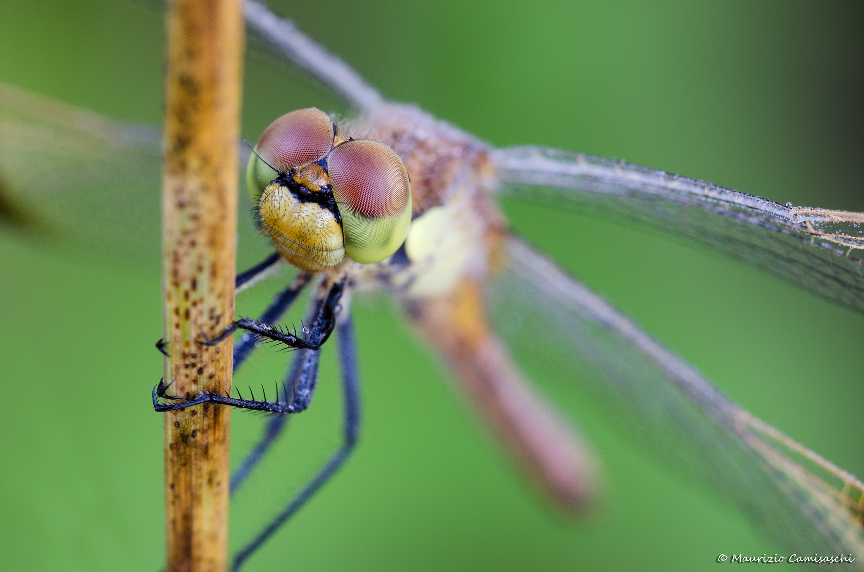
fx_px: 5388
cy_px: 286
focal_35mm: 225
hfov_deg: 9.2
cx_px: 432
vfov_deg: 6.1
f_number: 16
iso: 400
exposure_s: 1/2.5
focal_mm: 150
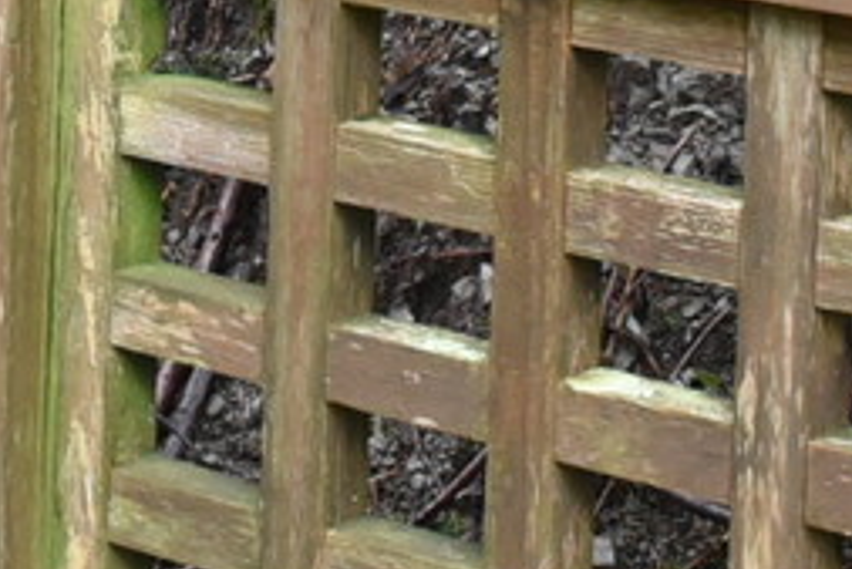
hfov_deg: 11.1
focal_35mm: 182
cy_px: -788
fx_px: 4310
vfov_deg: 7.1
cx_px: -74
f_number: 8
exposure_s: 1/60
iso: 2200
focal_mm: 24
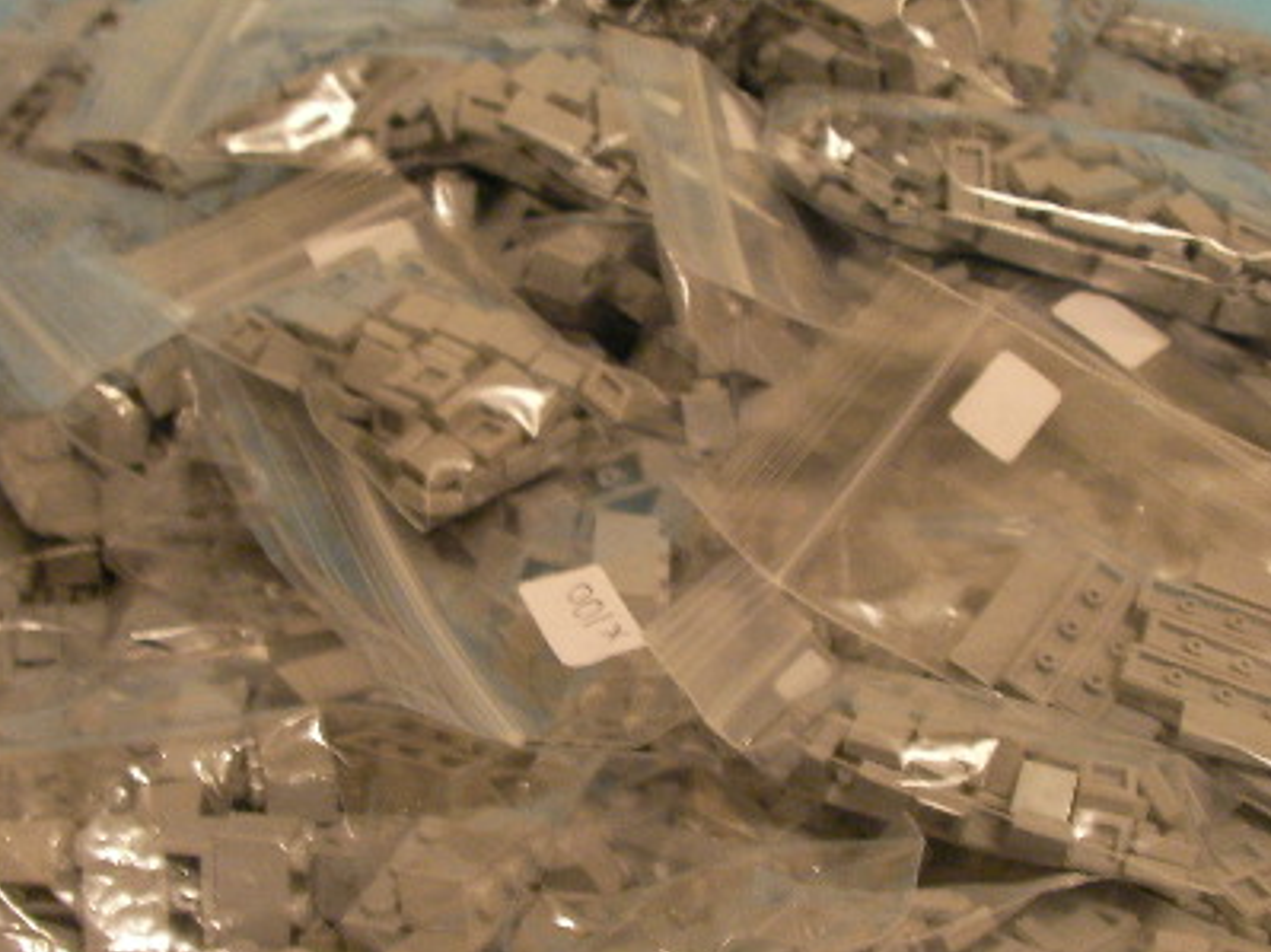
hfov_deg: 31.7
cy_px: 506
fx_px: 2239
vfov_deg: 24.0
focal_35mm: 61
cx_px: 577
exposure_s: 1/7.4
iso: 200
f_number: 3.5
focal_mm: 6.3
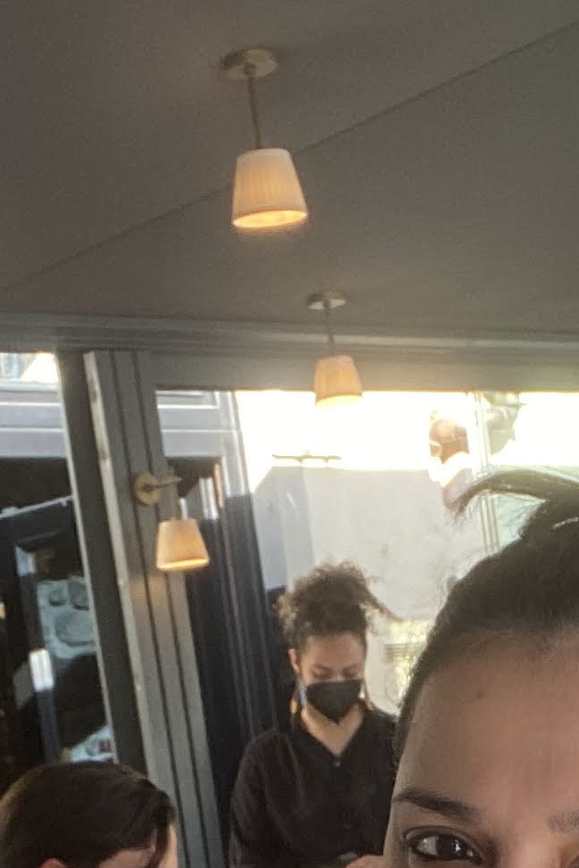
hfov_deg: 13.8
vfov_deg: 19.2
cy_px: 1091
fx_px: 2387
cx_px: 342
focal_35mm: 99
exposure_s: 1/122
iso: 64
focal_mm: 2.71
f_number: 2.2
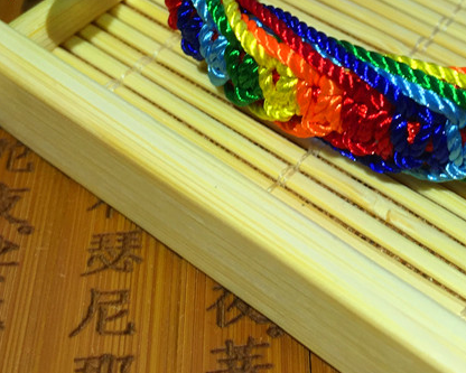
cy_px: 48
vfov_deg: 22.0
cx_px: 407
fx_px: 938
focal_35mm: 68
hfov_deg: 27.1
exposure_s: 1/60
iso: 40
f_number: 2.2
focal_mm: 4.15
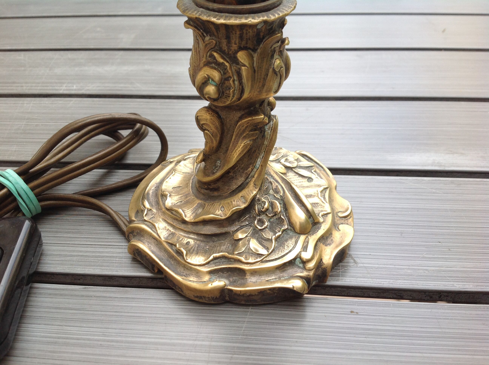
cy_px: 182
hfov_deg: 52.7
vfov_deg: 40.6
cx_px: 244
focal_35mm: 35
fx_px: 494
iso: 50
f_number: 2.4
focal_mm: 4.28
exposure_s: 1/451
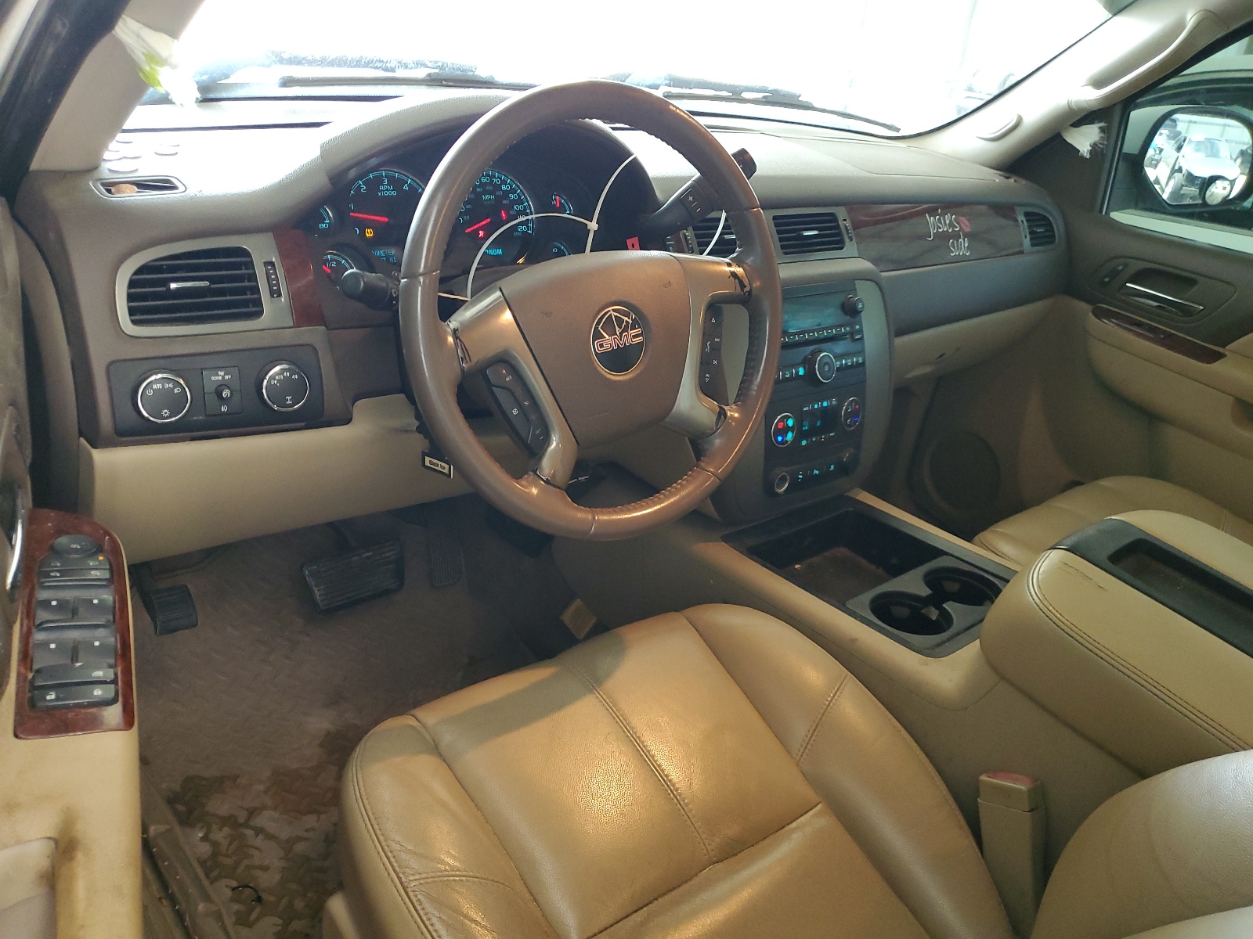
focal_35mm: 26
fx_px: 941
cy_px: 470
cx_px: 626
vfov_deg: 53.1
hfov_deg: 67.3
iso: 225
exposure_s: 1/60.2
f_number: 1.5
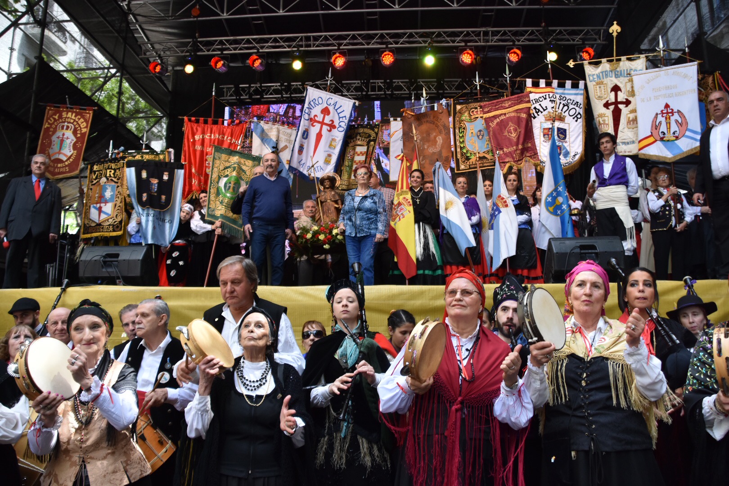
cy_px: 243
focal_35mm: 27
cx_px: 364
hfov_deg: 67.4
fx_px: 547
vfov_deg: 47.9
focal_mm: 18
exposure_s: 1/800
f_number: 3.5
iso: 720
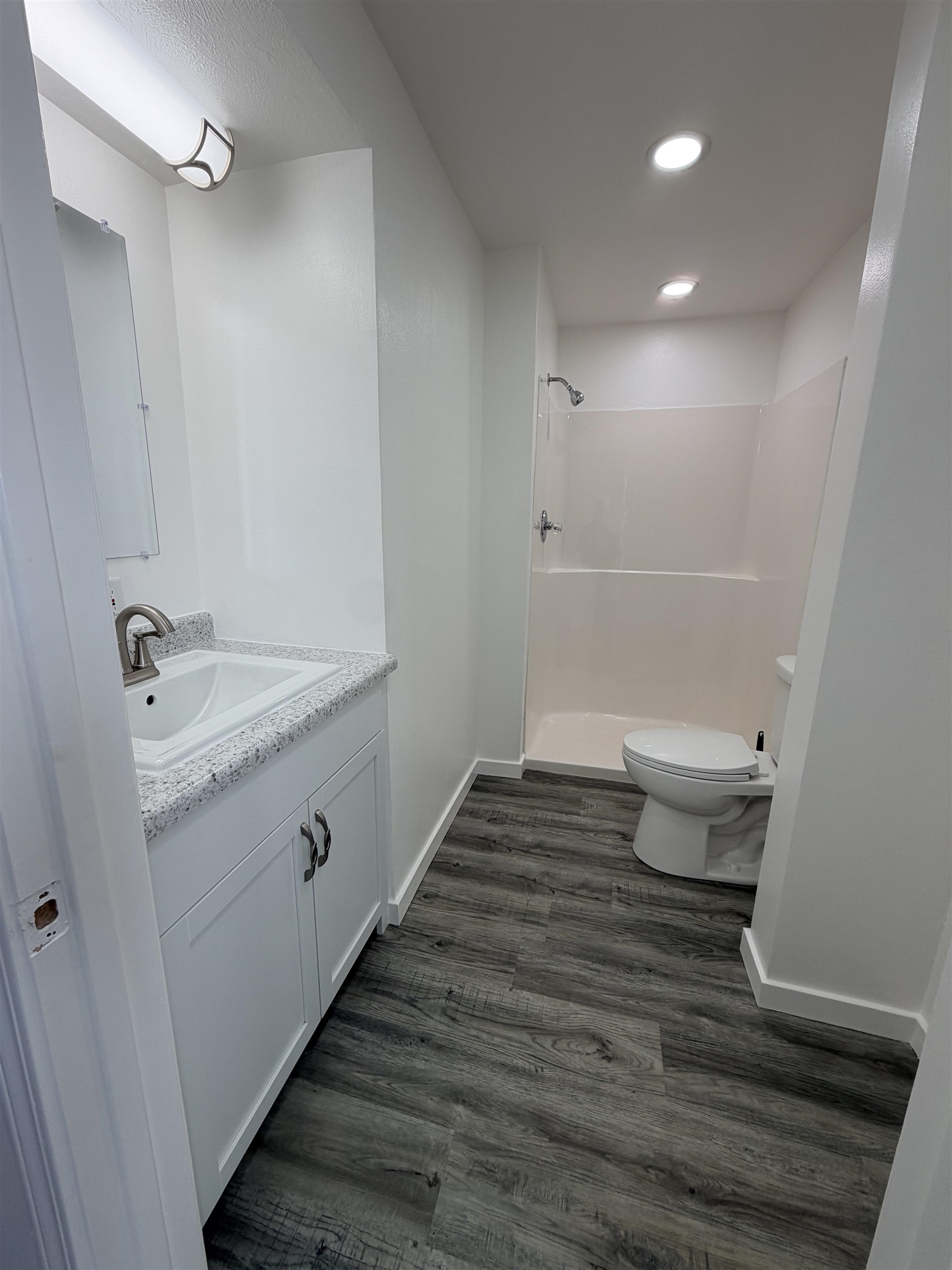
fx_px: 513
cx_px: 476
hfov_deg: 85.7
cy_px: 635
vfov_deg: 102.1
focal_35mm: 14
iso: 40
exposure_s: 1/147
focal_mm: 2.22
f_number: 2.2
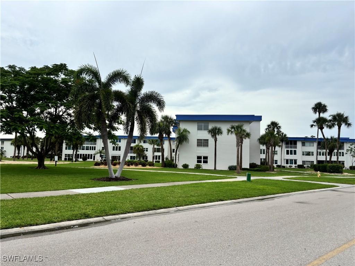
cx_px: 178
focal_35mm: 26
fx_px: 267
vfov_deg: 53.1
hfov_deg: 67.3
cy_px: 133
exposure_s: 1/3311
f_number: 1.6
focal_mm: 5.96
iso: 50
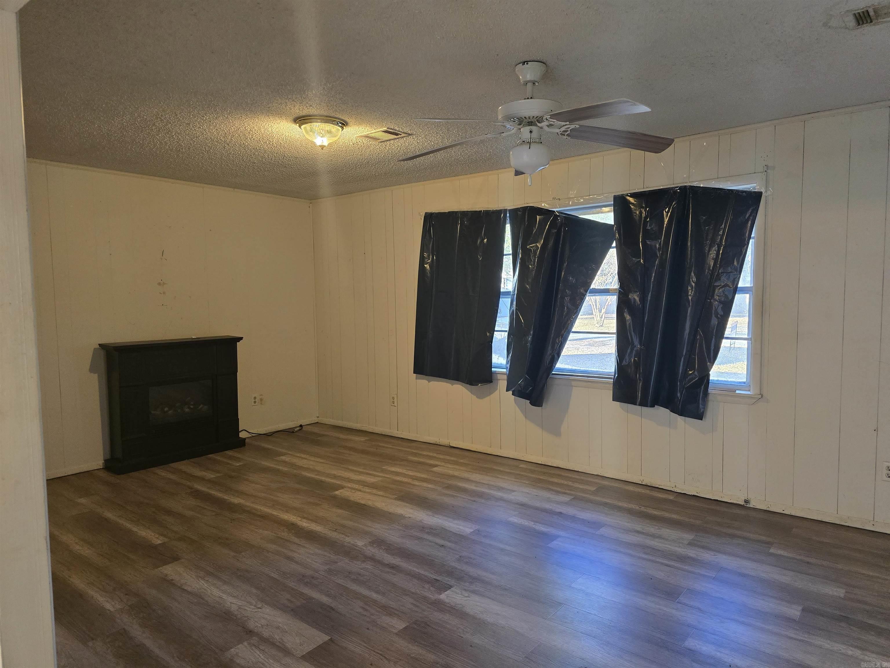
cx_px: 445
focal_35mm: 23
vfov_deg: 58.9
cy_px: 334
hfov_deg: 73.9
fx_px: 591
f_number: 1.7
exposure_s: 1/120
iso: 640
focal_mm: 6.3
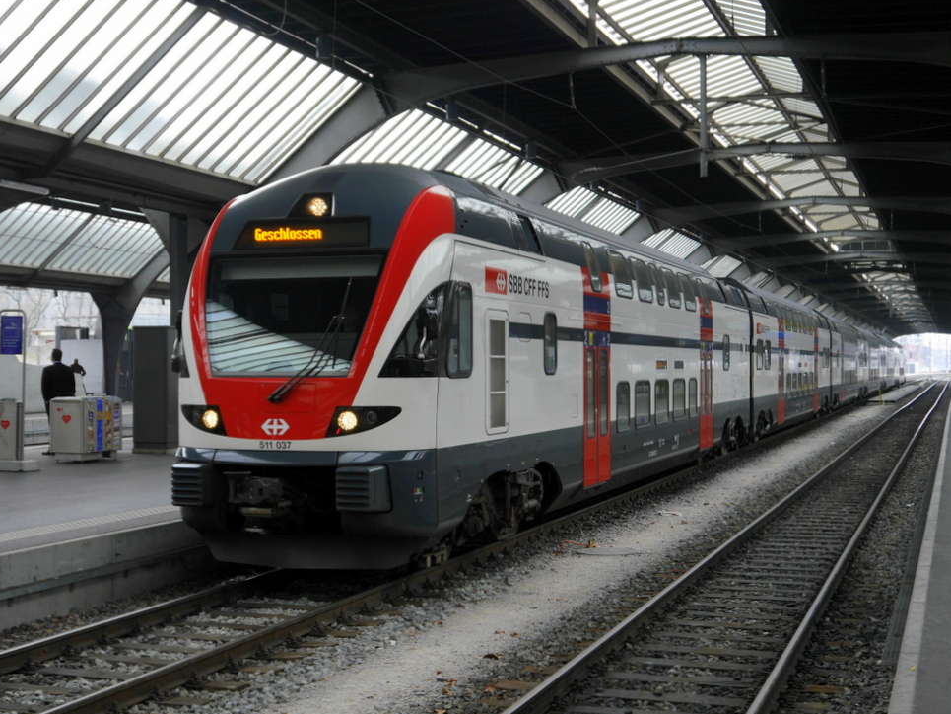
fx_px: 1566
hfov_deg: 33.7
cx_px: 416
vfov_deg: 25.7
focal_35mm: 57
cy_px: 378
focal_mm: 25
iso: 250
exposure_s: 1/60
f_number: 4.6
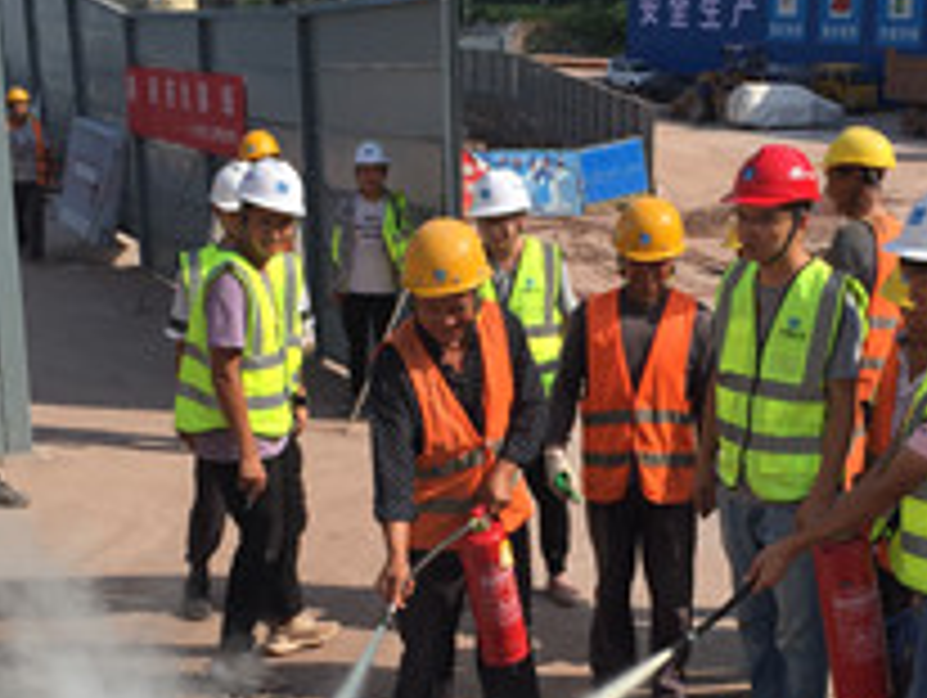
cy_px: 462
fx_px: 1582
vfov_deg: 24.8
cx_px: 544
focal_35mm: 59
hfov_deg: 32.6
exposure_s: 1/2198
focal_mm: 4.15
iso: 32
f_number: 2.2
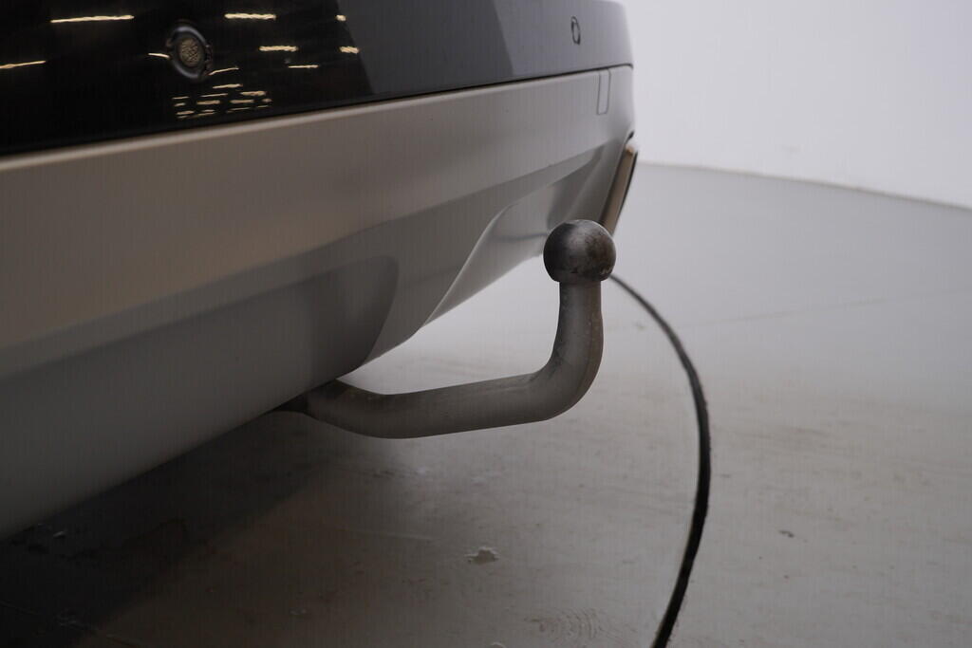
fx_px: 972
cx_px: 486
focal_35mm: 36
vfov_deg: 36.9
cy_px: 324
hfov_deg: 53.1
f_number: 4
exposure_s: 1/80
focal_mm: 24
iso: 125
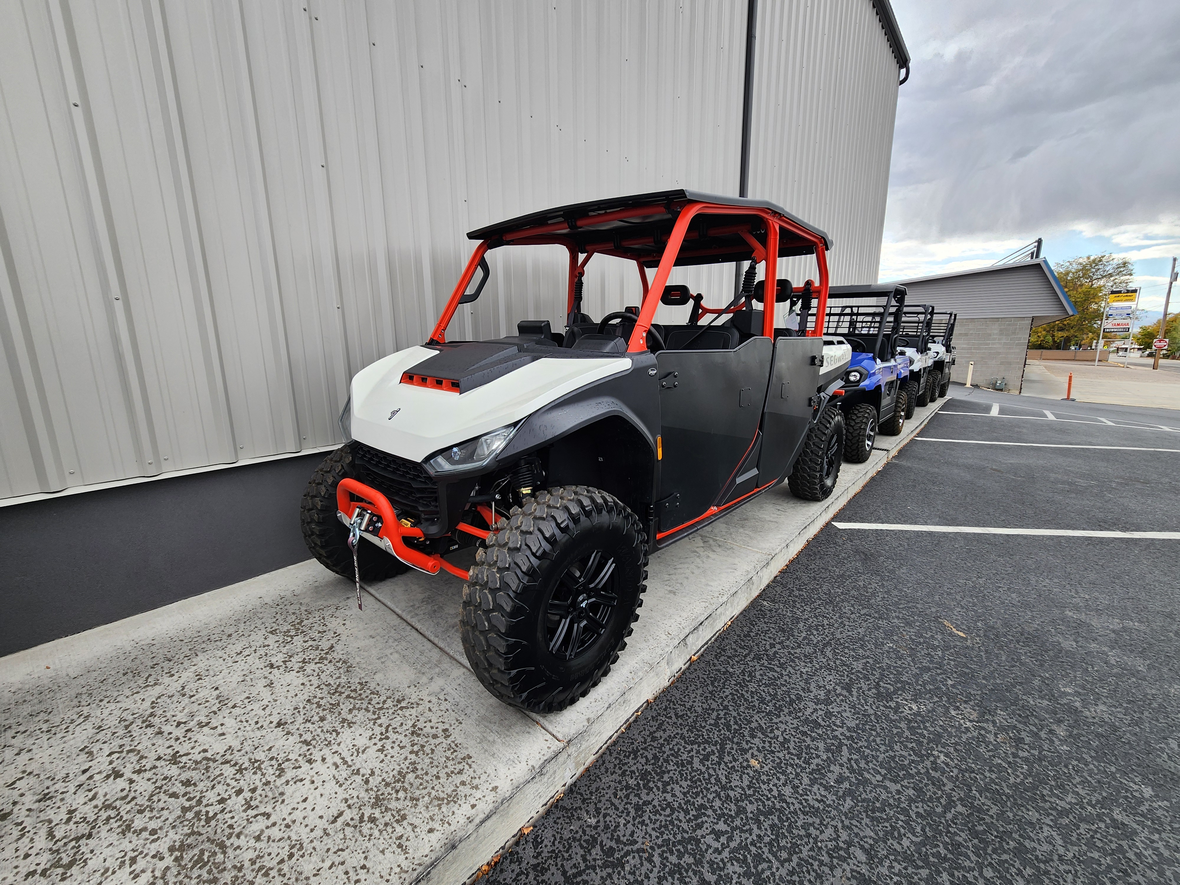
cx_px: 590
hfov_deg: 106.2
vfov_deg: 89.9
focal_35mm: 13
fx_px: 443
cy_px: 442
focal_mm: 2.2
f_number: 2.2
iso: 50
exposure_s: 1/501
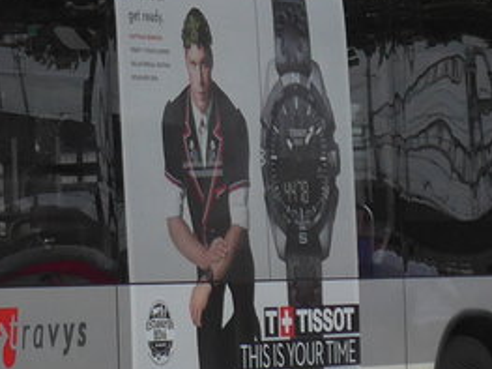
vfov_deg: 4.1
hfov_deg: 5.4
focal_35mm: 365
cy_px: -54
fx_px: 5185
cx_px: -195
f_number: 4.4
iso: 200
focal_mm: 16
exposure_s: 1/80
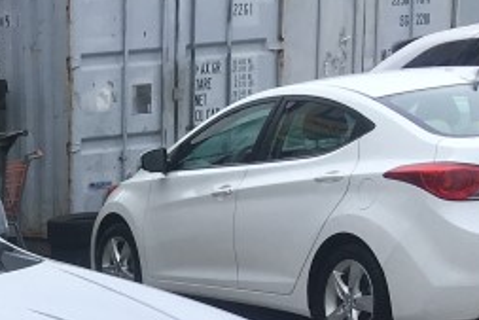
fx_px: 1624
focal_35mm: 122
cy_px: 534
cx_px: -282
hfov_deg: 15.3
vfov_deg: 10.7
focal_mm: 4.15
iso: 25
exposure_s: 1/1183
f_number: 2.2
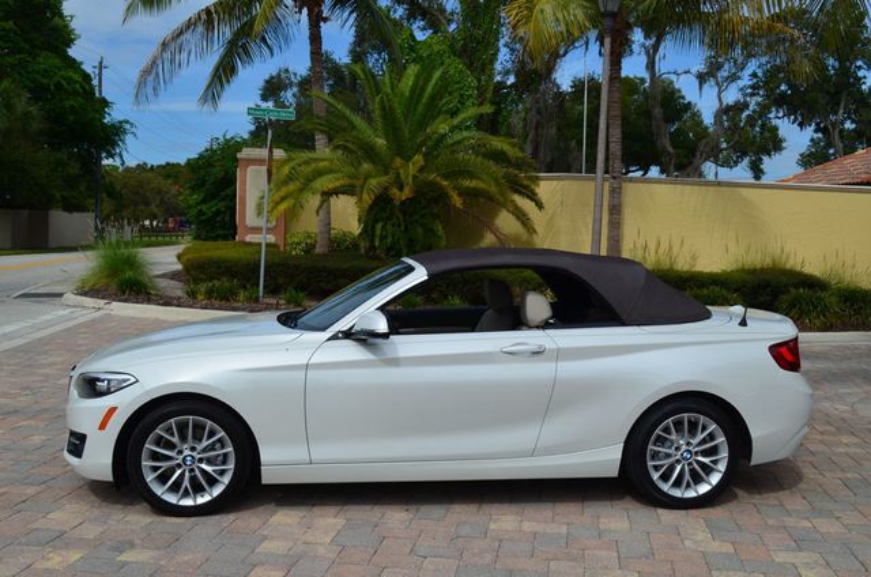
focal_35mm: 36
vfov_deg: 36.7
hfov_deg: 53.2
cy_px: 288
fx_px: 869
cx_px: 436
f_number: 11
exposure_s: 1/160
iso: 100
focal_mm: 24
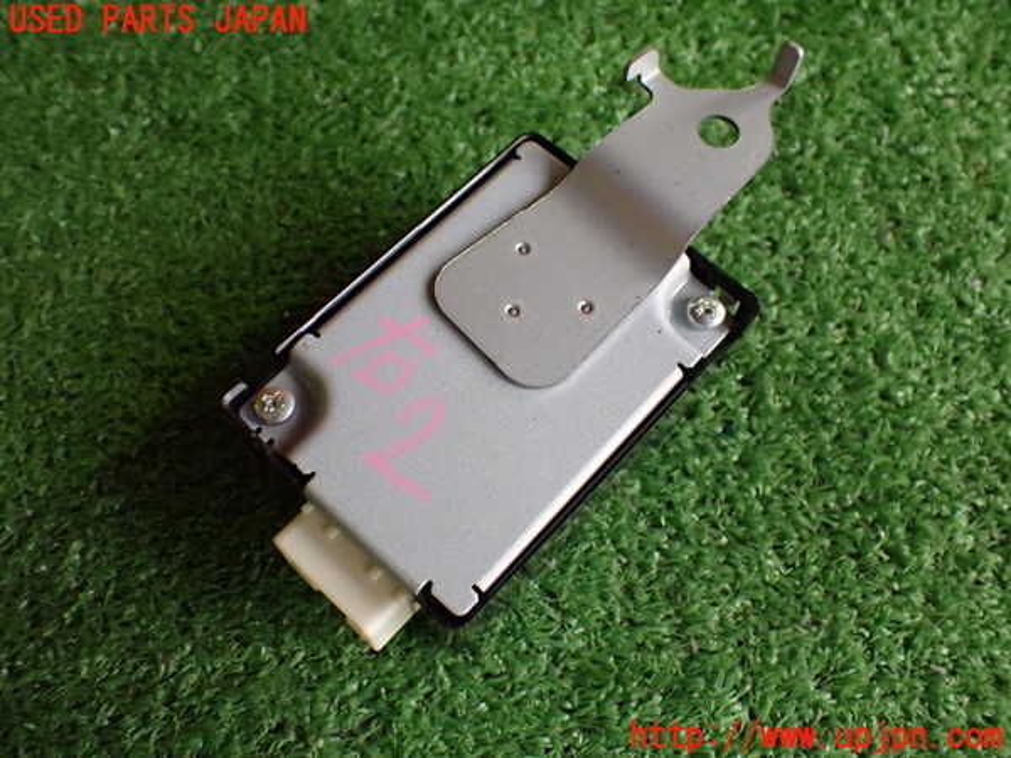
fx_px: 935
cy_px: 379
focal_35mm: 32
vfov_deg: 44.2
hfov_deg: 56.8
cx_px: 506
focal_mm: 5.79
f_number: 2.4
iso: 800
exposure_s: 1/60
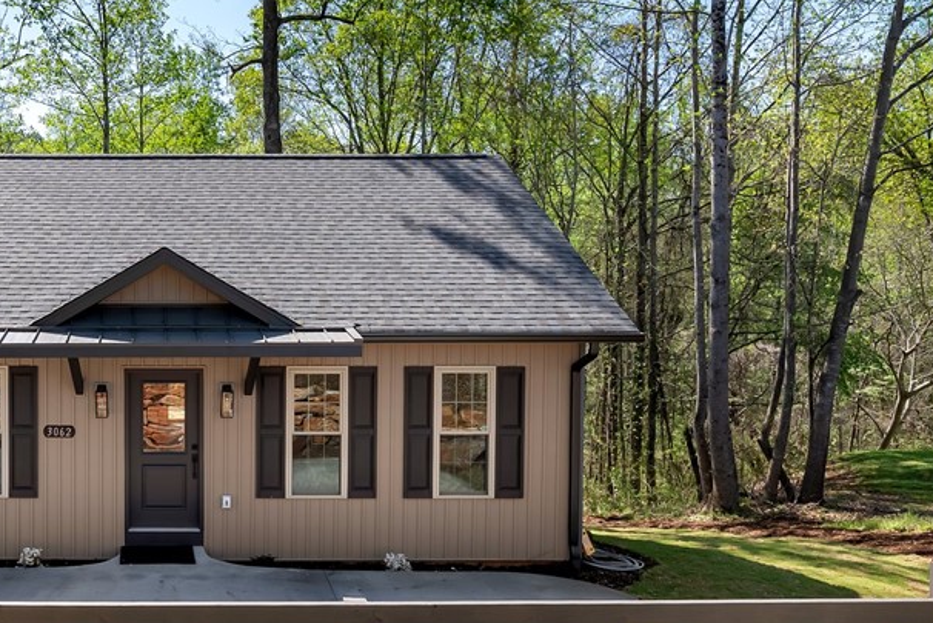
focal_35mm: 34
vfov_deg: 38.9
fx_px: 882
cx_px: 159
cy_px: 311
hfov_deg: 51.5
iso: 100
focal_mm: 19
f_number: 8
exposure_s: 1/160
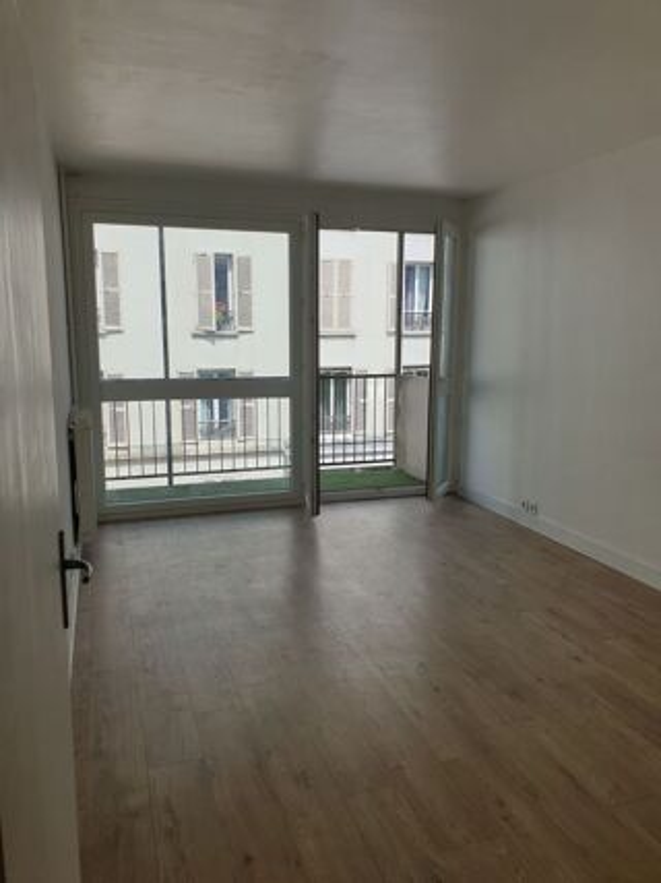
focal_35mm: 26
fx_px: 662
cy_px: 442
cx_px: 330
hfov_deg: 53.0
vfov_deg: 67.3
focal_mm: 4.3
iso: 50
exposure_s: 1/1130
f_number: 2.4
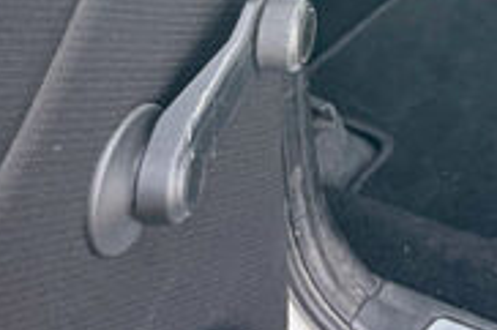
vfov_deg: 10.3
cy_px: -406
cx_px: 852
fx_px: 1641
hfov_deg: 15.2
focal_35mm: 119
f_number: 1.6
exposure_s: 1/121
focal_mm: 4.2
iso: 40
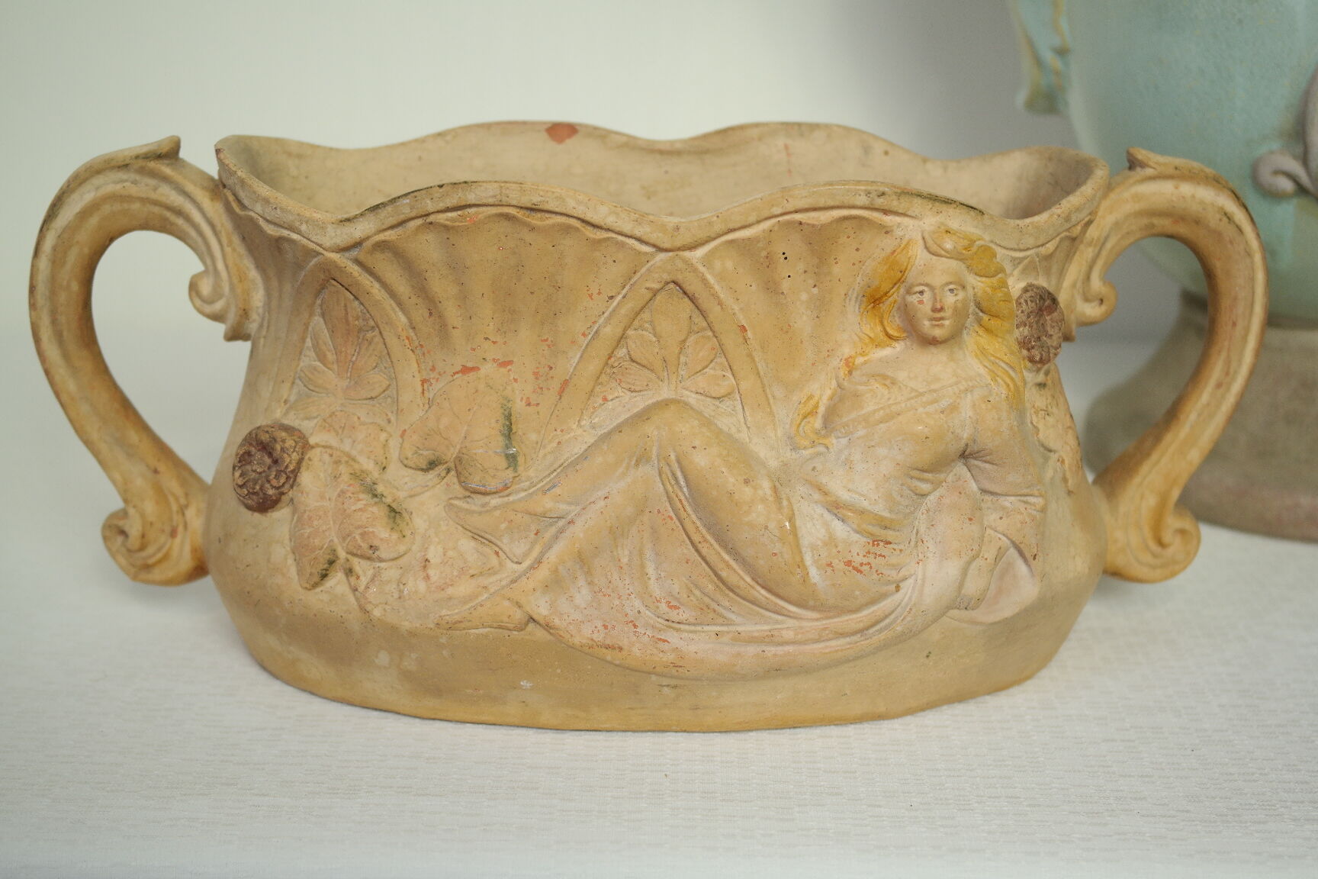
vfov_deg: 25.5
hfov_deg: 37.5
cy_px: 440
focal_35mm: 53
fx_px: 1940
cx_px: 659
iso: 400
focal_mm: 35
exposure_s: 1/30
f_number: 6.3
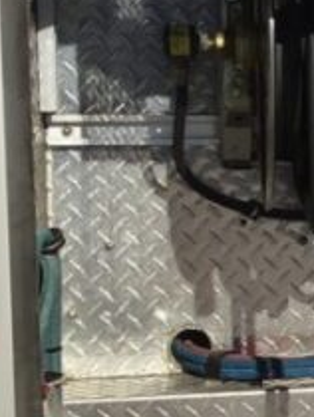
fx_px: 1823
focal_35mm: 151
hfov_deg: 9.0
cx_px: 733
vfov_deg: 13.1
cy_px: 228
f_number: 2.4
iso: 25
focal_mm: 3.3
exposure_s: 1/2203
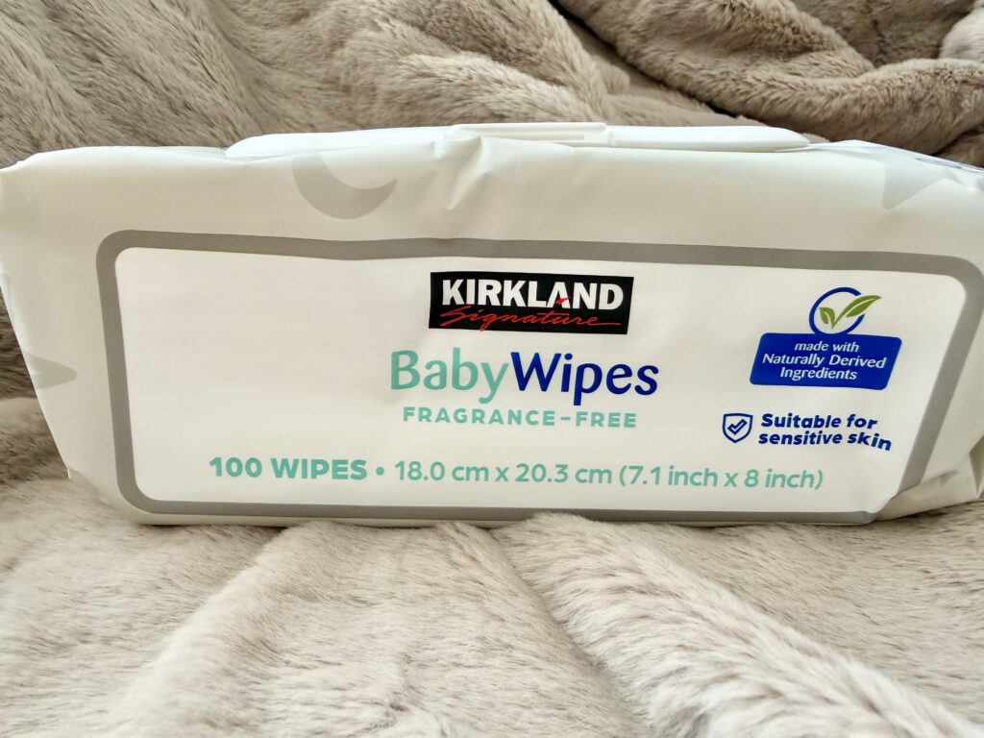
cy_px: 369
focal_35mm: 24
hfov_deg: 71.6
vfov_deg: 56.8
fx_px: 682
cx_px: 492
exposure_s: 1/121
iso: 200
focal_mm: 2.22
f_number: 2.2
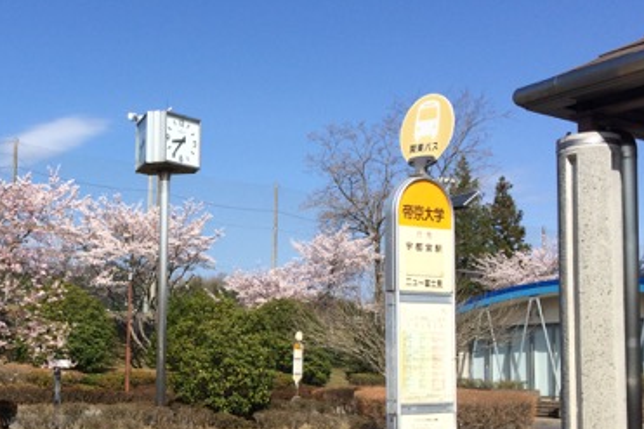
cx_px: 160
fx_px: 930
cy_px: 313
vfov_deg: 25.7
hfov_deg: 37.3
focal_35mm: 52
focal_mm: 4.15
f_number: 2.2
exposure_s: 1/2283
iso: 32
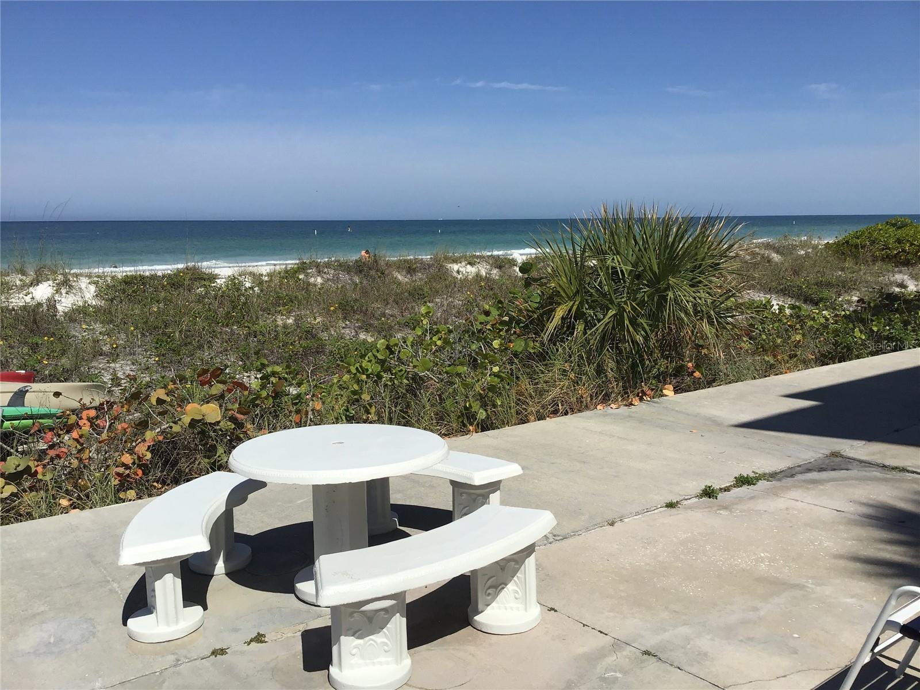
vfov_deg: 45.4
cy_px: 345
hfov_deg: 58.4
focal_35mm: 31
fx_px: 824
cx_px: 460
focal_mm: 3.3
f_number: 2.4
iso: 25
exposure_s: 1/2915
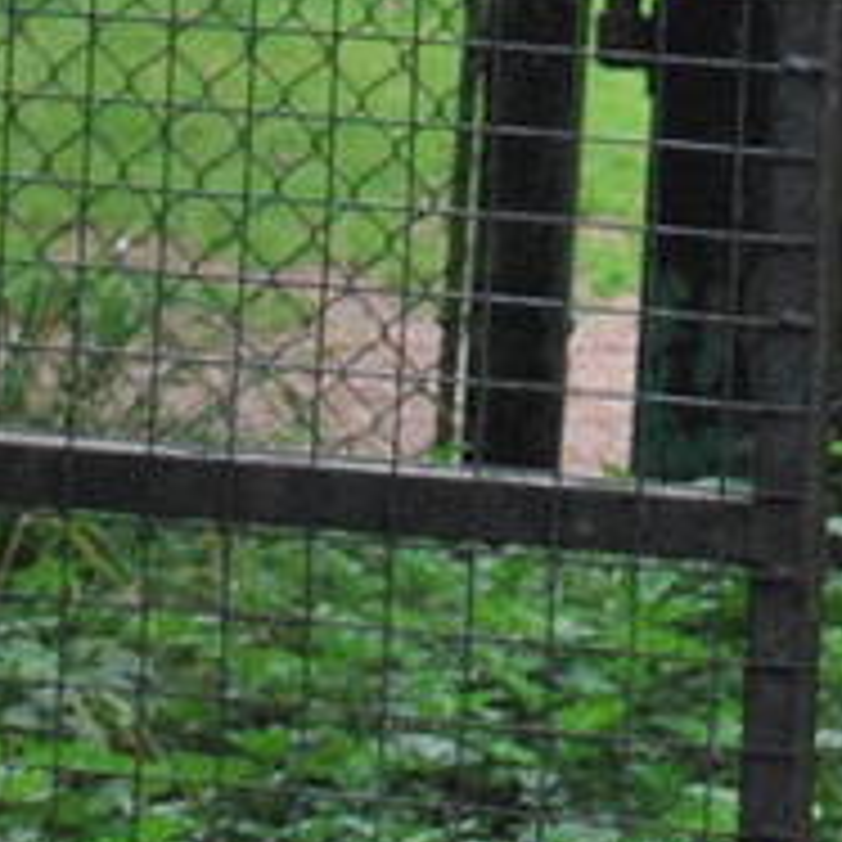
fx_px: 9632
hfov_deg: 5.0
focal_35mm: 350
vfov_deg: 4.9
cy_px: -1290
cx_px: 419
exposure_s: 1/320
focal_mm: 32
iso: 400
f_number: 5
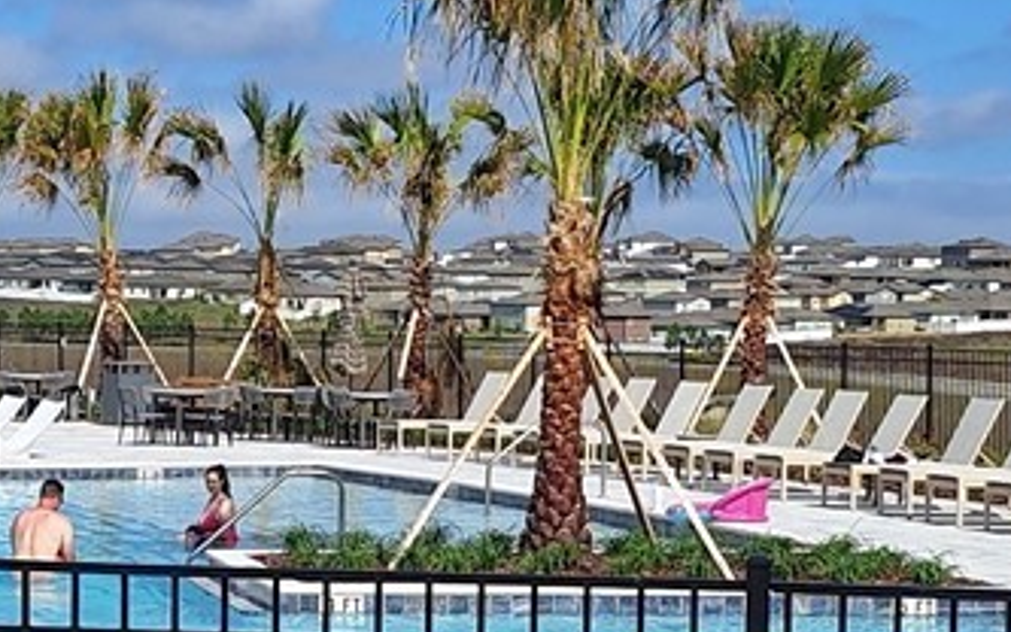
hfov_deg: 17.5
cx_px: 85
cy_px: 453
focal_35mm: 117
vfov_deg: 11.2
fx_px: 3223
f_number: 1.8
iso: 40
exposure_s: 1/4651
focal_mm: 5.54
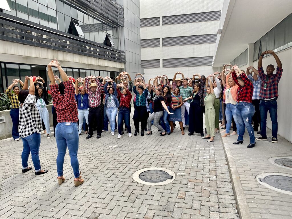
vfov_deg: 53.1
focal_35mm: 26
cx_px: 146
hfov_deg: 67.3
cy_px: 110
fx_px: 219
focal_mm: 4.25
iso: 32
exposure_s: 1/124
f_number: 1.8
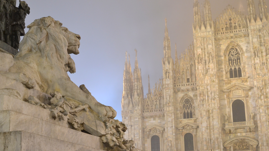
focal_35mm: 56
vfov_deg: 21.6
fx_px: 396
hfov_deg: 37.5
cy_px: 82
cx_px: 133
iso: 800
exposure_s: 1.3
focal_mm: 35
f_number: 13
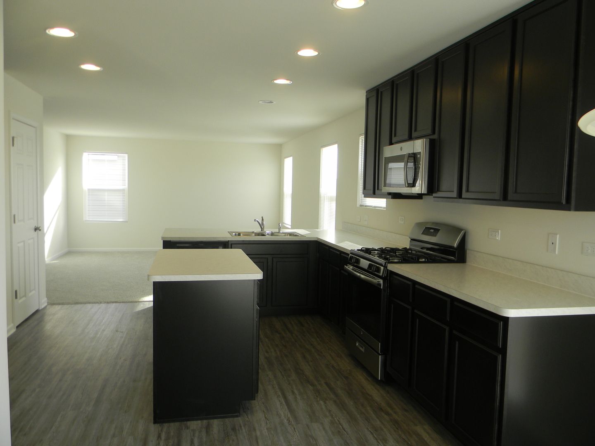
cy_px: 223
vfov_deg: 49.7
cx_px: 298
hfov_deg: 63.4
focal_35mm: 28
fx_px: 481
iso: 80
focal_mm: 5
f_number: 3.5
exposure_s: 1/57.3
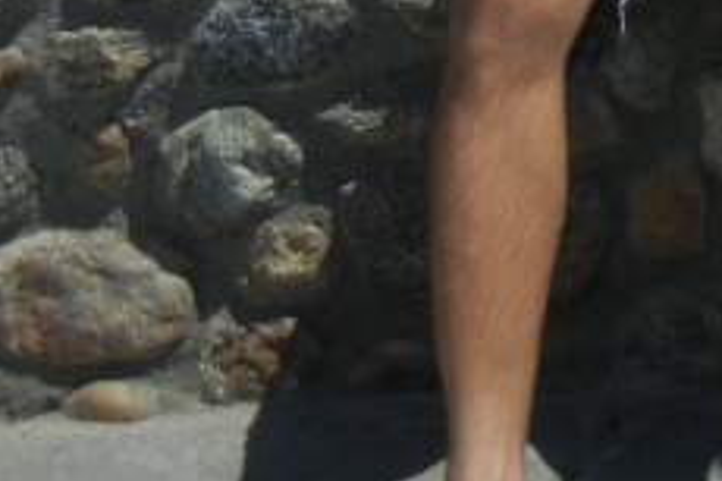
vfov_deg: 8.9
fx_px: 2786
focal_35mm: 139
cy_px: -666
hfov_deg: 13.7
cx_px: 1152
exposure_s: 1/696
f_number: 7
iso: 160
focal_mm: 5.4
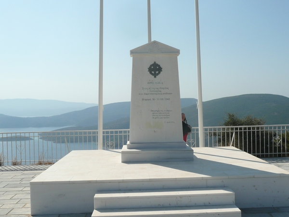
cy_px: 108
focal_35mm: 36
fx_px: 301
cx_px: 144
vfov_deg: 39.7
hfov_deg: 51.4
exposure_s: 1/400
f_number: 8
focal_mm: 4.9
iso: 100
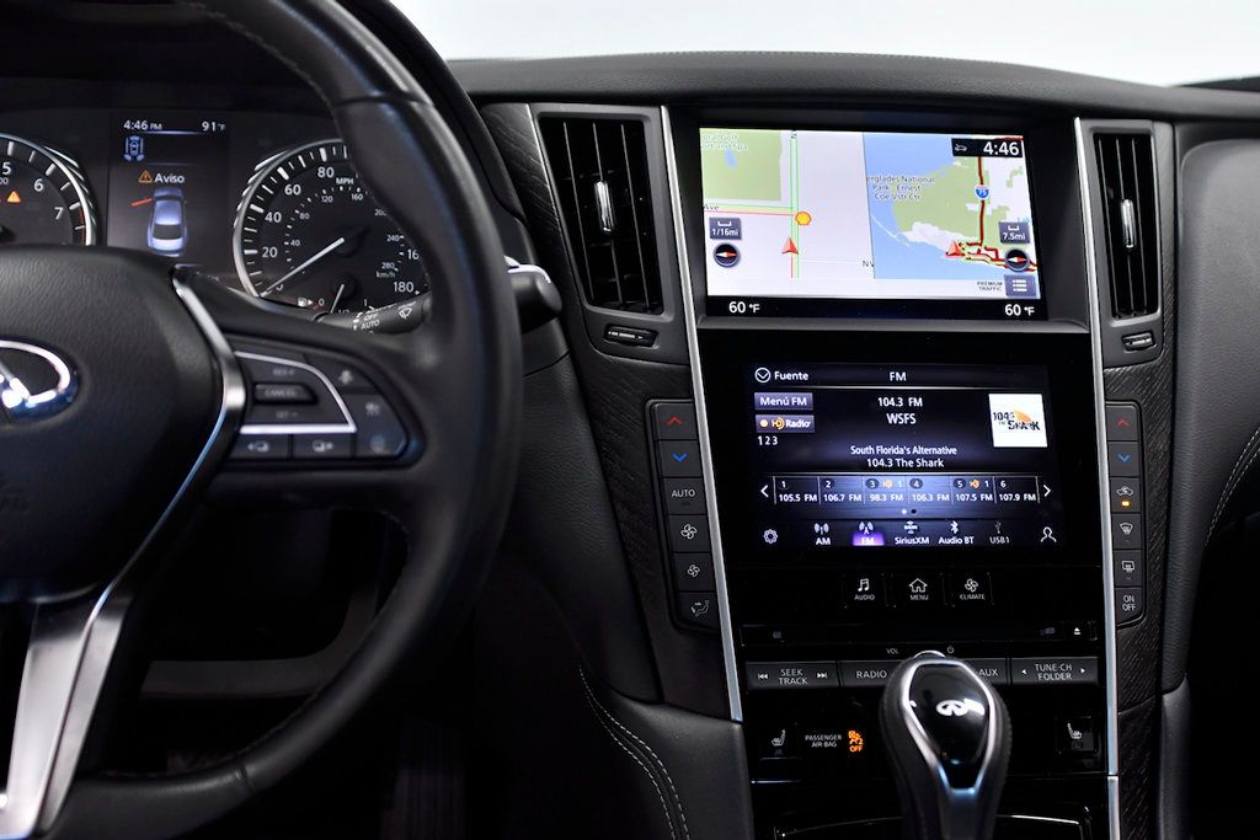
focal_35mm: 46
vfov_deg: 29.3
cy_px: 420
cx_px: 630
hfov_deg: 42.7
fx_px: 1610
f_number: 3.5
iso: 1250
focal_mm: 31
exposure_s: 1/400
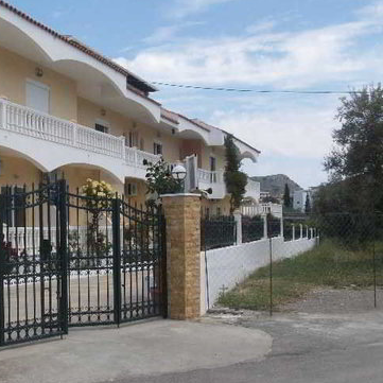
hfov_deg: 33.1
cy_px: 209
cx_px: 82
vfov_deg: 34.0
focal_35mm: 50
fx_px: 626
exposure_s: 1/276
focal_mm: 5.7
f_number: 5.5
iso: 64
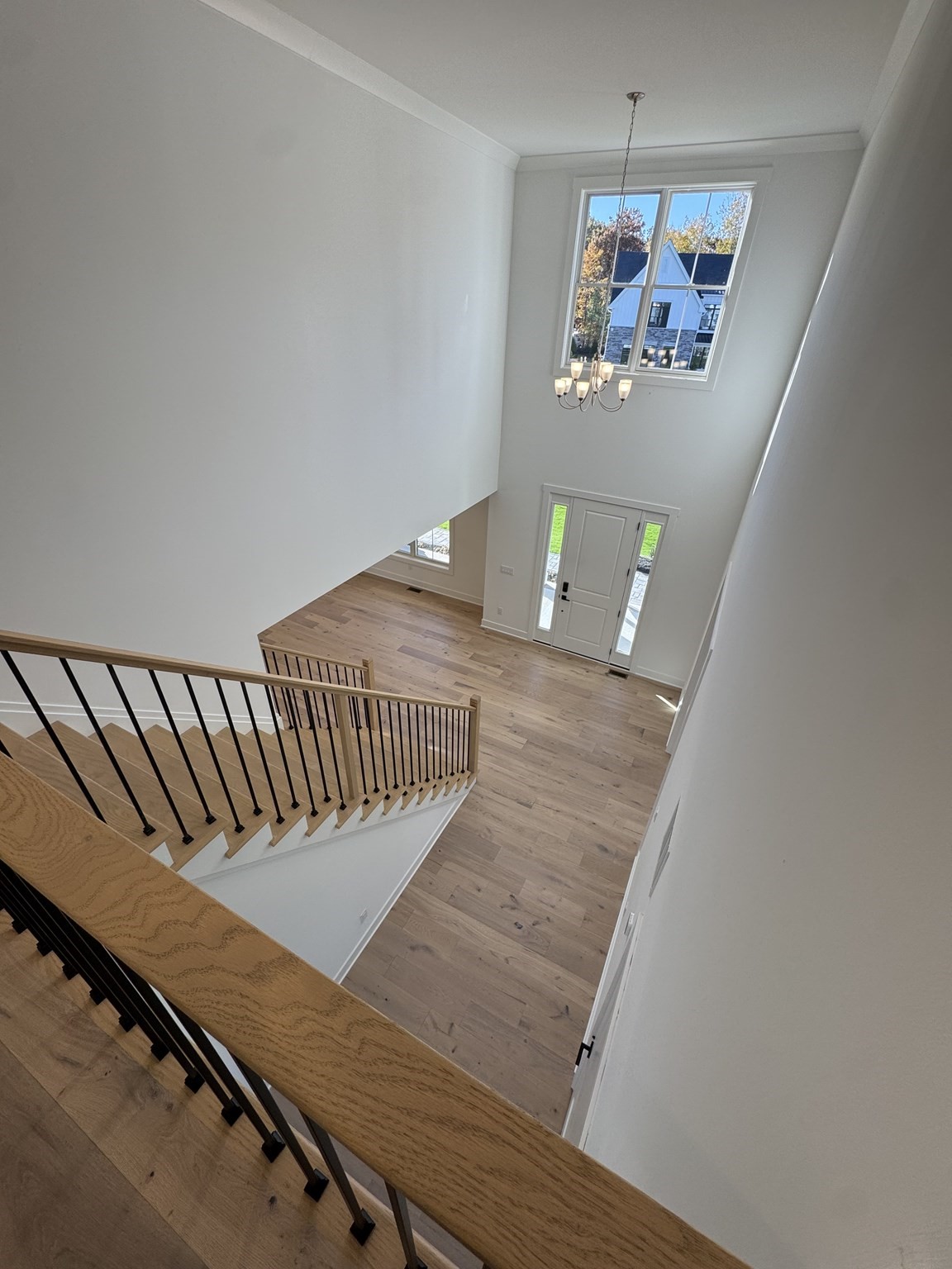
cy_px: 634
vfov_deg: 102.1
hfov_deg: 85.7
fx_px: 513
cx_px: 476
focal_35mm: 14
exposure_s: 1/156
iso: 40
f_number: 2.2
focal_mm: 2.22
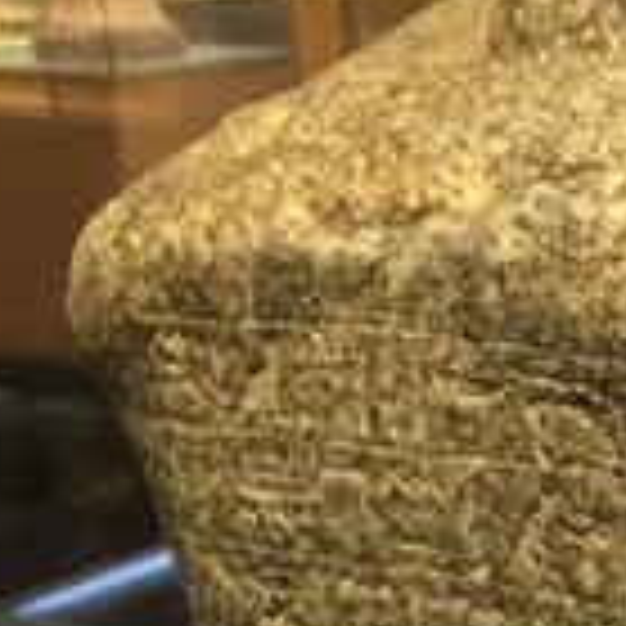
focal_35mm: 108
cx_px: 703
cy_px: 644
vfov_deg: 15.8
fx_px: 2210
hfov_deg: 15.7
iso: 250
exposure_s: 1/33
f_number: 2.2
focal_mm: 4.15
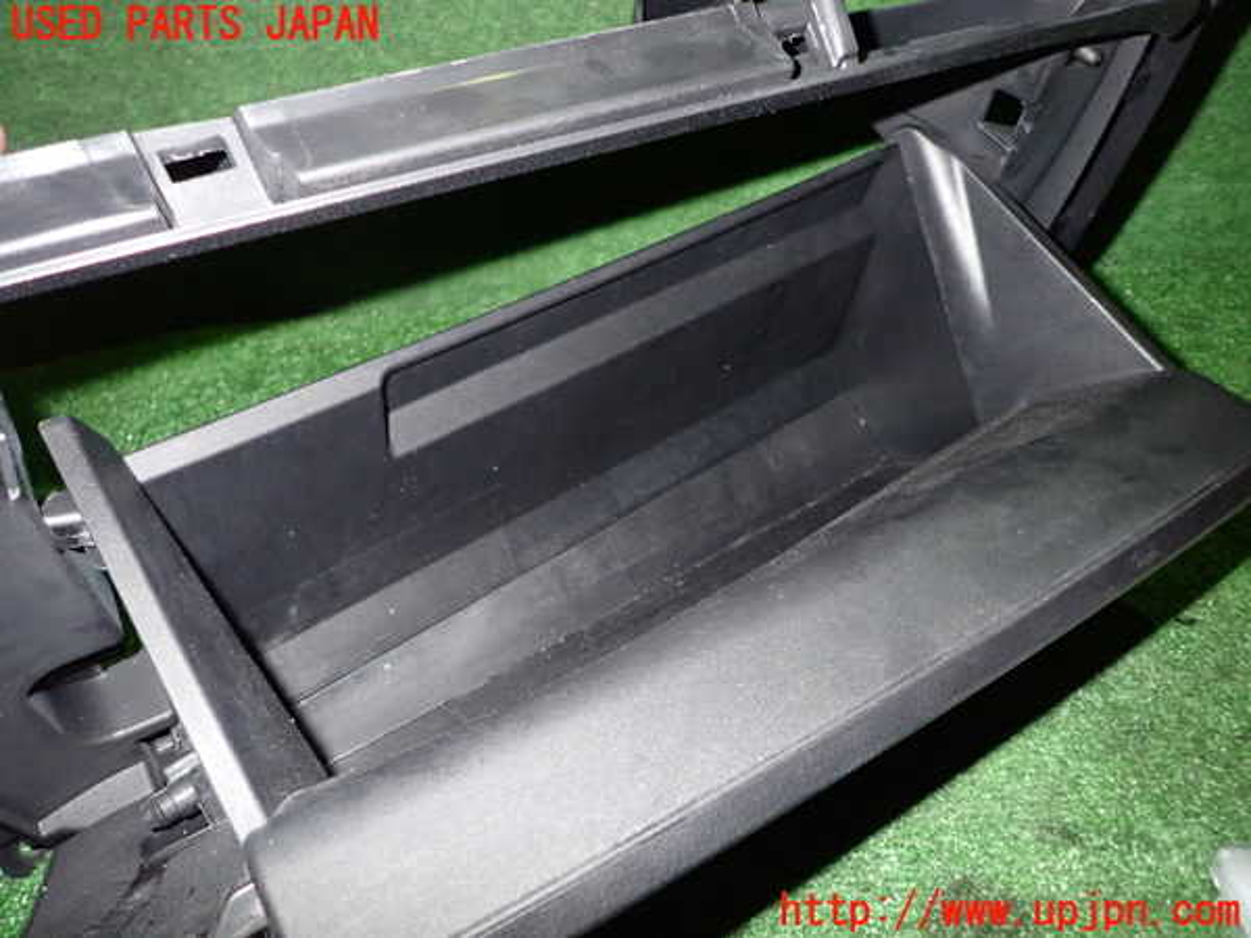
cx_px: 626
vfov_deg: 54.9
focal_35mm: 25
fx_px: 903
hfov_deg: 69.4
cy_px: 469
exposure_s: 1/30
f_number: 5.6
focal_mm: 4.5
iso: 800
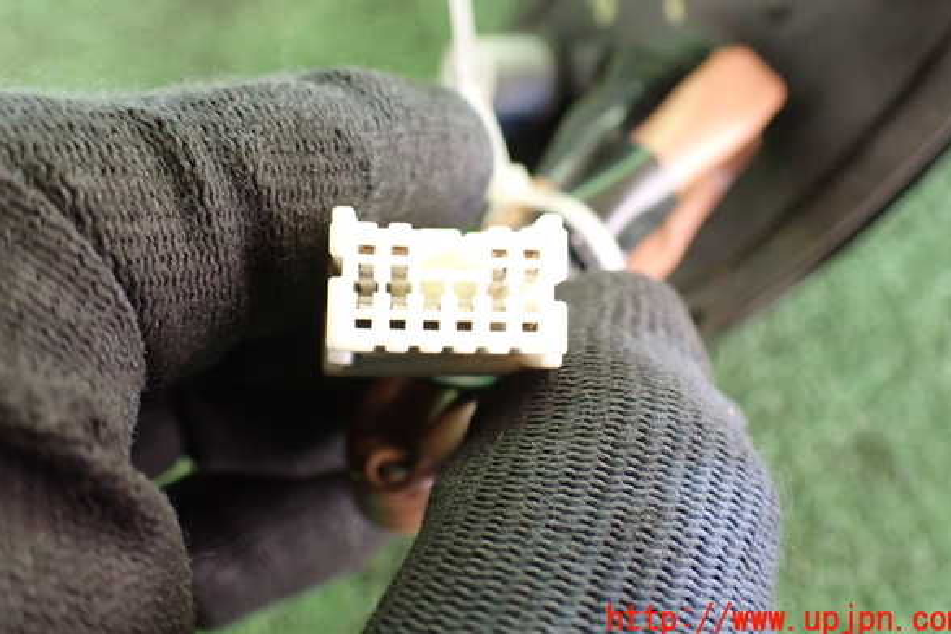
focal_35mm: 32
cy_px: 275
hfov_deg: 58.7
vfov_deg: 41.0
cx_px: 486
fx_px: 845
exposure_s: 1/100
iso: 800
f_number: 2.3
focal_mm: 5.4
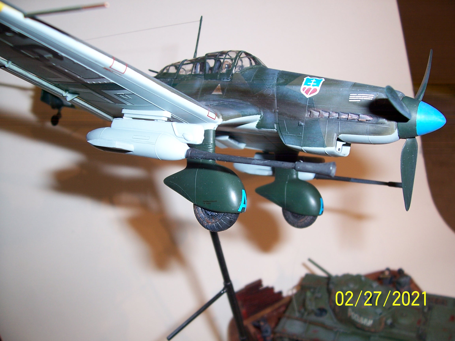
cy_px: 170
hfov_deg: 54.0
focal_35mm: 34
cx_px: 228
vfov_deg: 41.8
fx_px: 447
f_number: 2.7
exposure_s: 1/60
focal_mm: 5.6
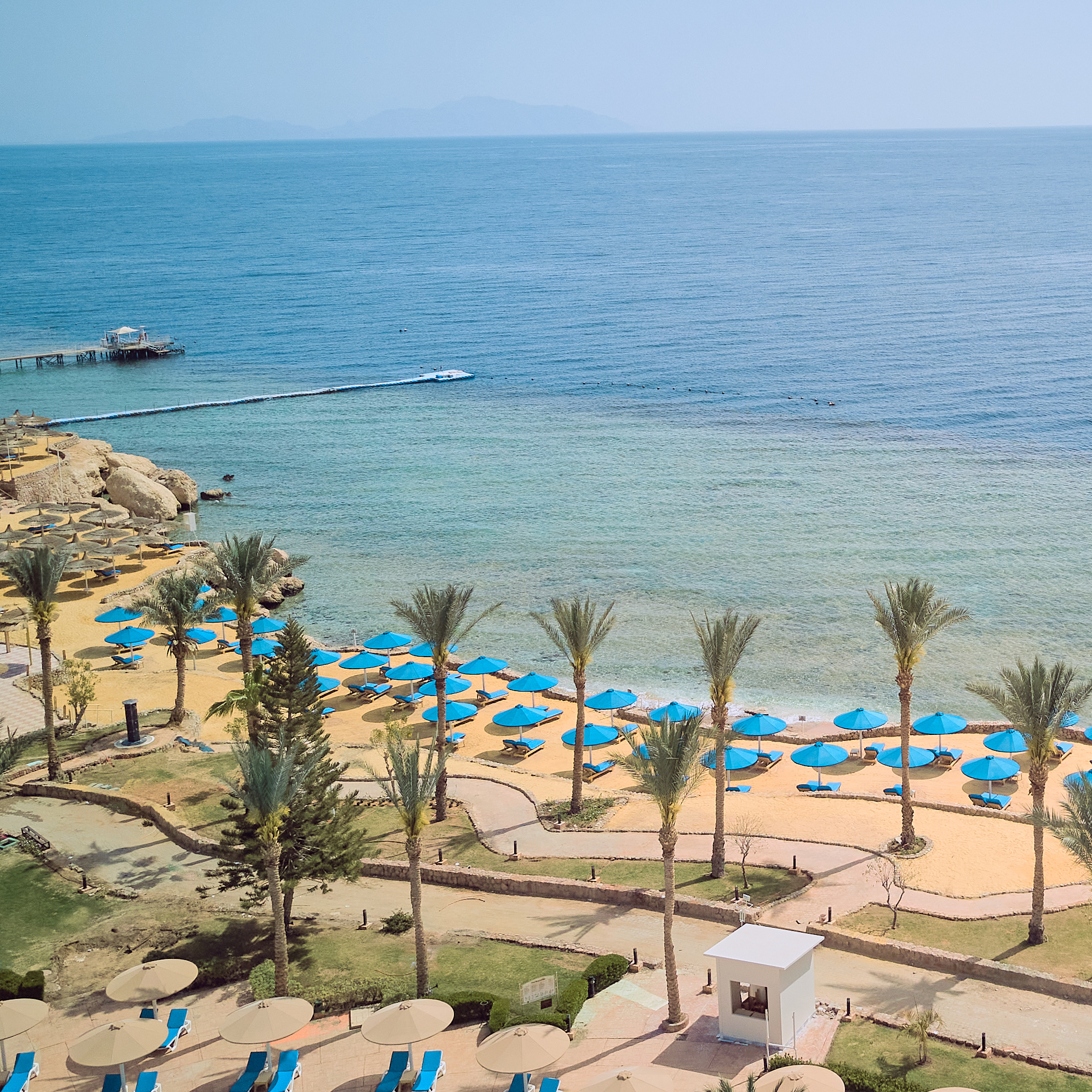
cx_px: 985
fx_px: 1642
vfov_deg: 36.7
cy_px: 446
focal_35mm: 46
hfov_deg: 34.7
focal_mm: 4.73
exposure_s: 1/2132
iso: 100
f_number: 2.2
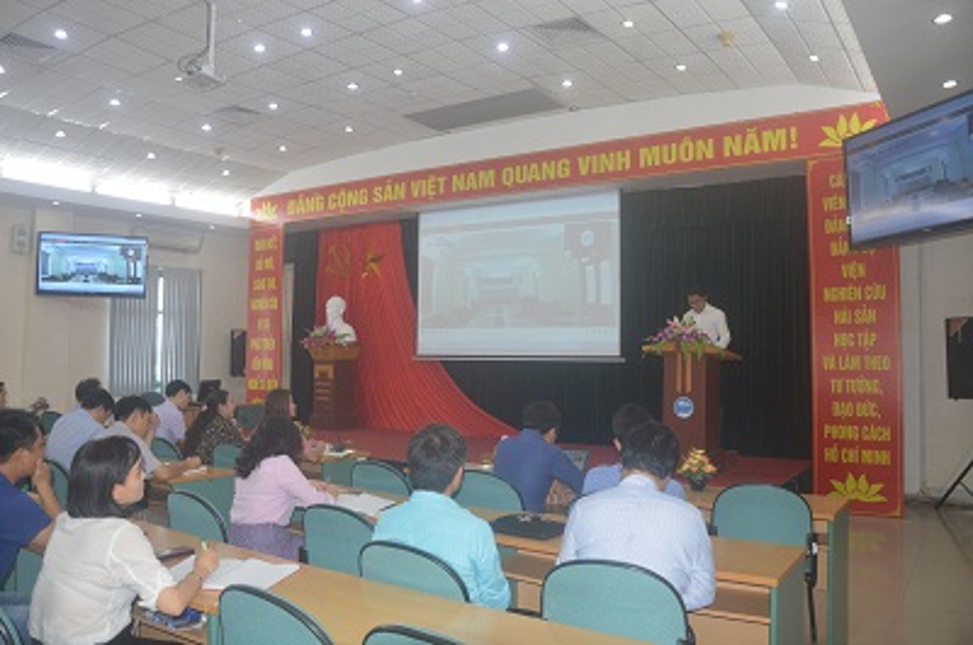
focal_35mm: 27
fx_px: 728
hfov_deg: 67.5
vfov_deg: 47.7
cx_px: 486
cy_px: 322
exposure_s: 1/80
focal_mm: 18
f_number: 4
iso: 400
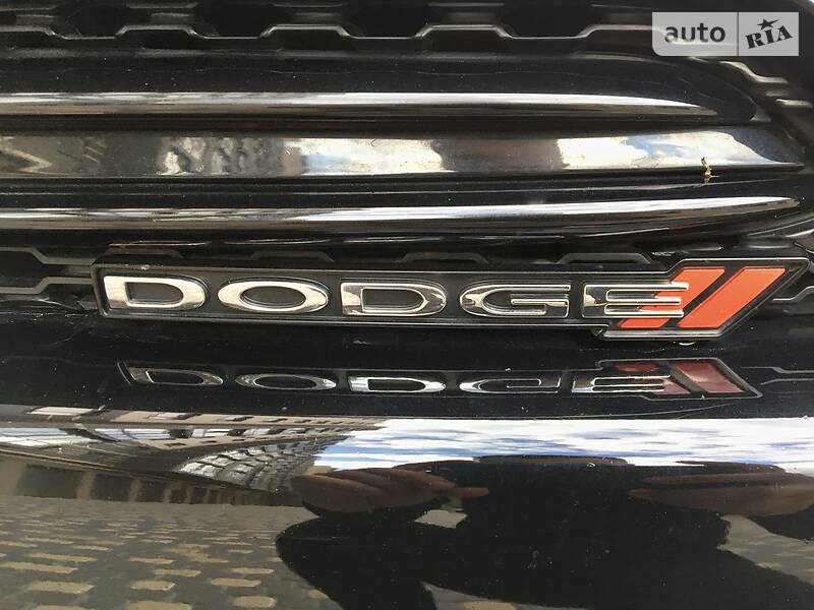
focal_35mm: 29
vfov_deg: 48.2
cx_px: 407
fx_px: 682
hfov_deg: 61.7
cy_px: 305
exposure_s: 1/33
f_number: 2.2
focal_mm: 4.2
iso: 50
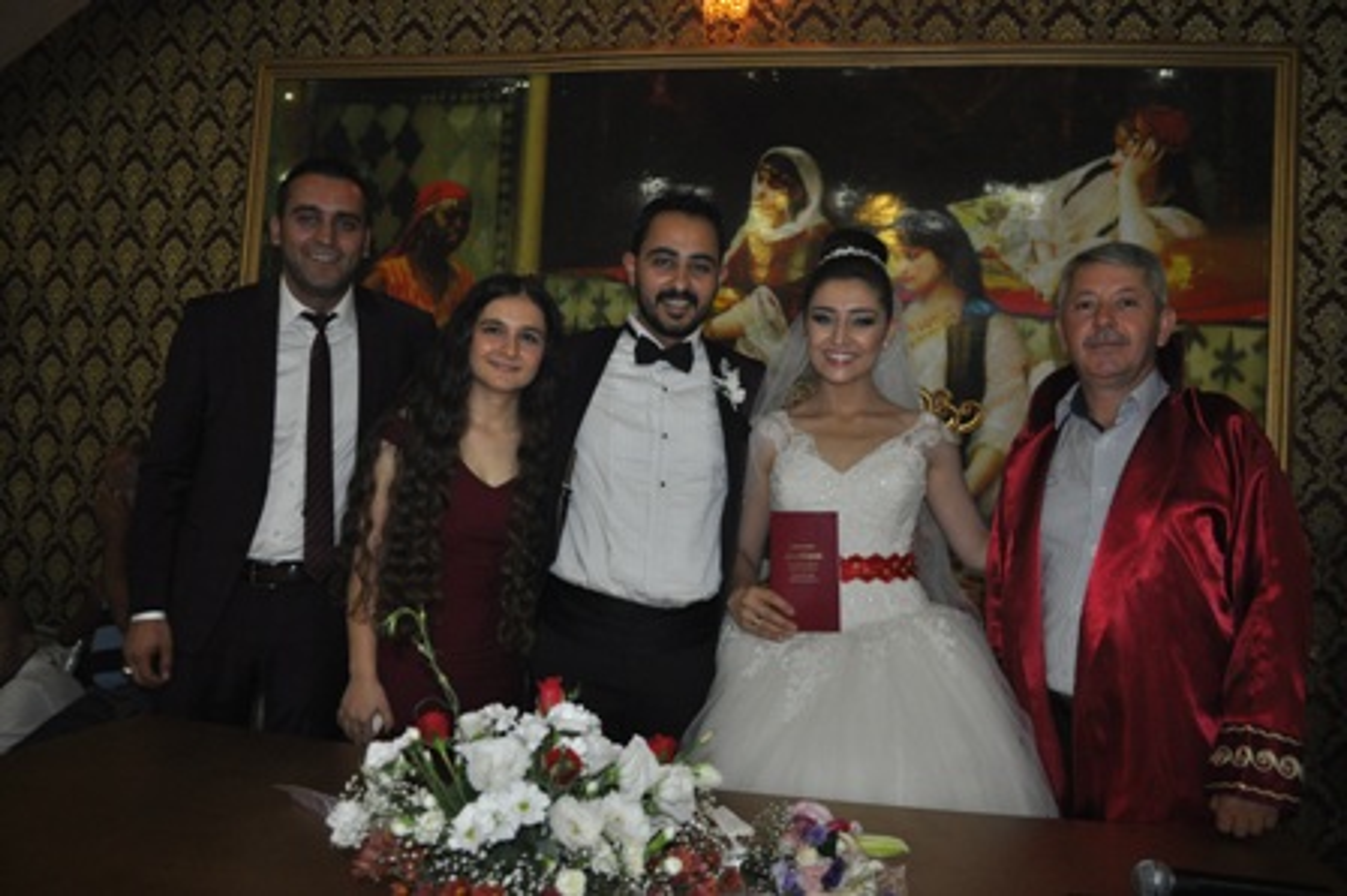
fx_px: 1009
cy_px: 448
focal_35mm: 27
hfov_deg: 67.4
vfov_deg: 47.9
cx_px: 674
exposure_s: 1/60
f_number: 3.5
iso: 800
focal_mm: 18
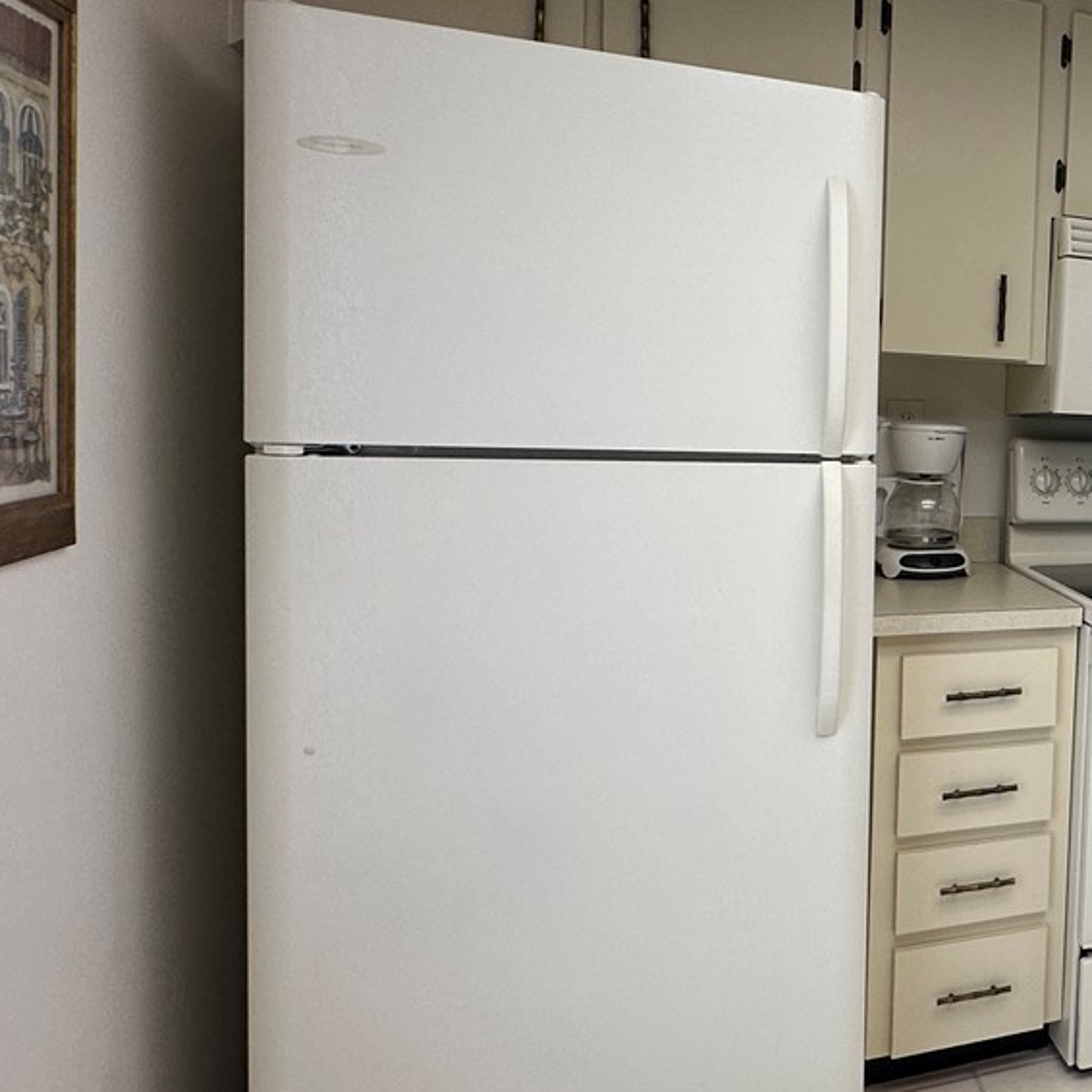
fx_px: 1249
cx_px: 1349
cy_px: 471
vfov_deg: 47.1
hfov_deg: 35.6
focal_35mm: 35
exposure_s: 1/120
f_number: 2.2
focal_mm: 2.22
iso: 80
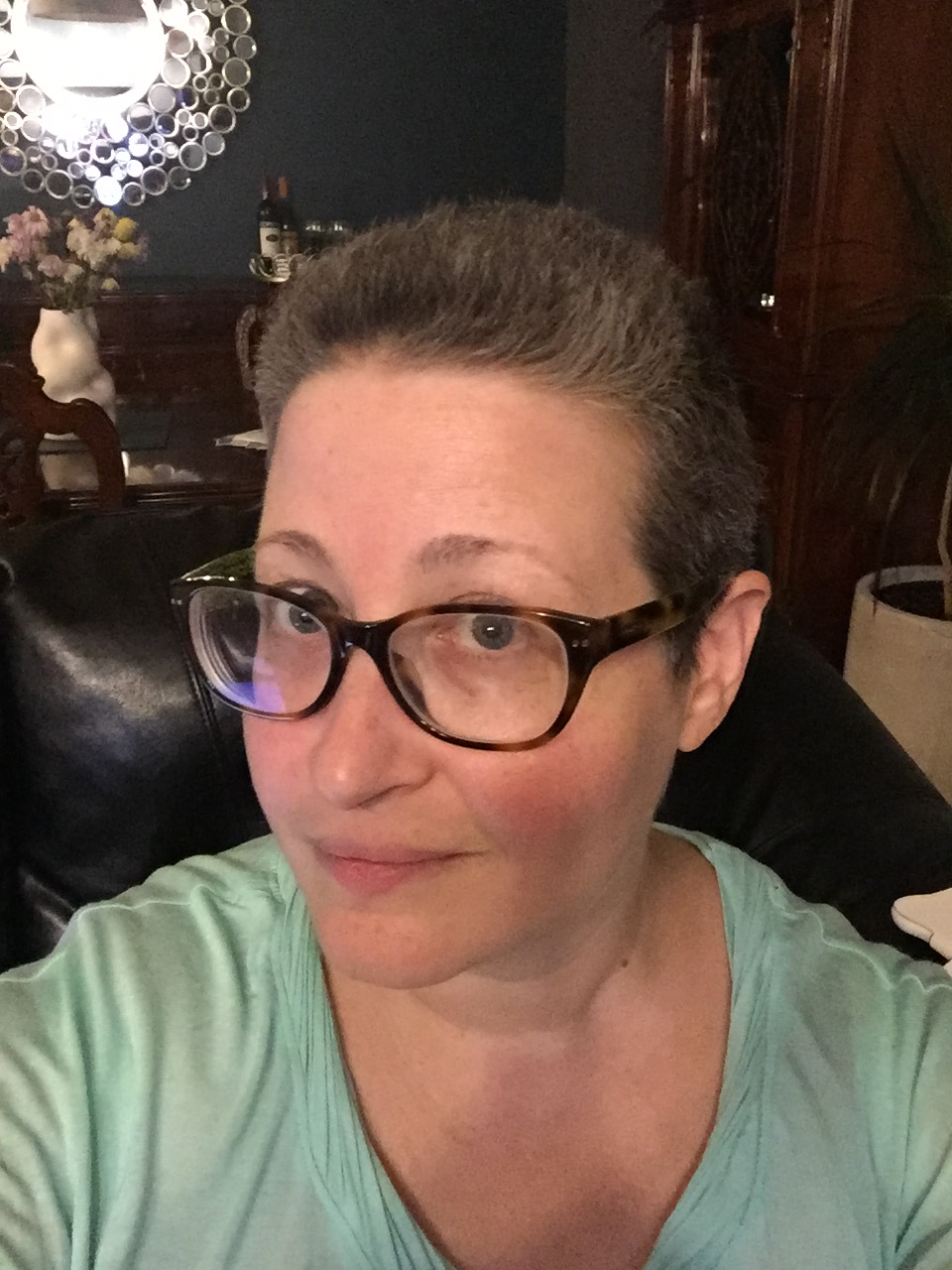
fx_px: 1137
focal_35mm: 31
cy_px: 635
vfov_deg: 58.4
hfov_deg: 45.4
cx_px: 476
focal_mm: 2.65
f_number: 2.2
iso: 640
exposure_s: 1/15
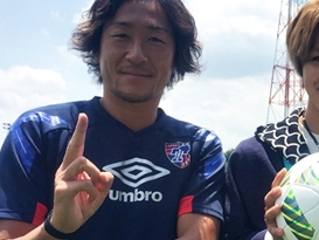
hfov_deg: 27.1
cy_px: 148
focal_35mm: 68
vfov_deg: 21.6
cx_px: 313
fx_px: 627
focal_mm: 4.15
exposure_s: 1/1883
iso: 32
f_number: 2.2
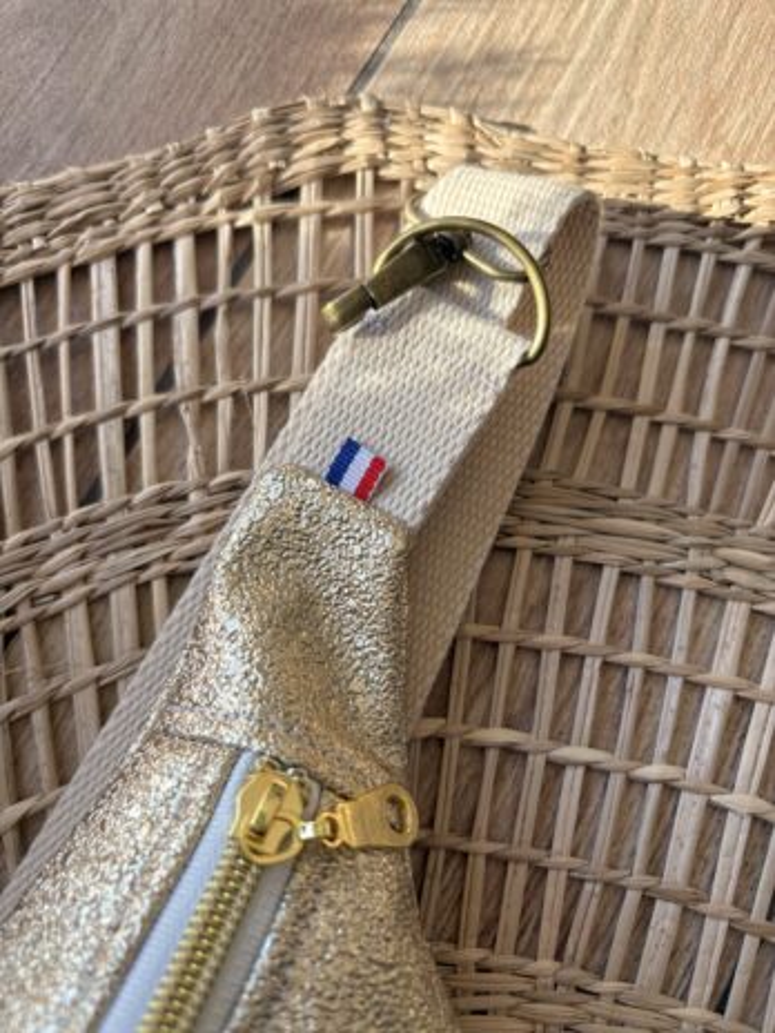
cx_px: 388
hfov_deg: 53.1
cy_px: 516
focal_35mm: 26
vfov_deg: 67.3
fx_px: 776
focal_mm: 5.96
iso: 64
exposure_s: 1/539
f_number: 1.6
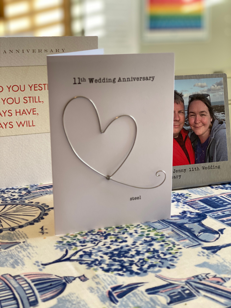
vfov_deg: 36.8
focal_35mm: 52
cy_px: 154
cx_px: 116
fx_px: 463
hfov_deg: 28.0
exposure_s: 1/122
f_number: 2
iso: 64
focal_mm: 6
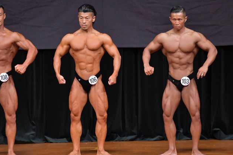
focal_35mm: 349
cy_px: 85
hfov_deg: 5.9
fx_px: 2257
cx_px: 111
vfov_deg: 3.9
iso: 5000
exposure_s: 1/400
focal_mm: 190
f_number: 5.6
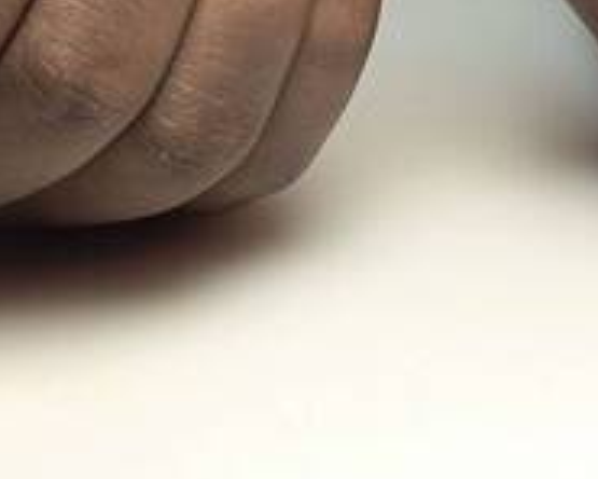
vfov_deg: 8.1
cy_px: -79
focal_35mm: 190
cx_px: 385
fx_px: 3363
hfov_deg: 10.2
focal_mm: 5.27
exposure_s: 1/100
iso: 124
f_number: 1.7
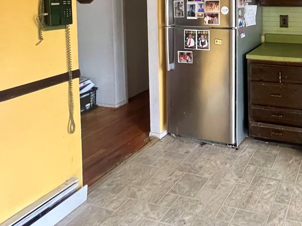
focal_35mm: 28
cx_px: 282
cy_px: 7
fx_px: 244
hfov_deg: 53.7
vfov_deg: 43.6
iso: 640
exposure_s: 1/60
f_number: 1.8
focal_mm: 1.57
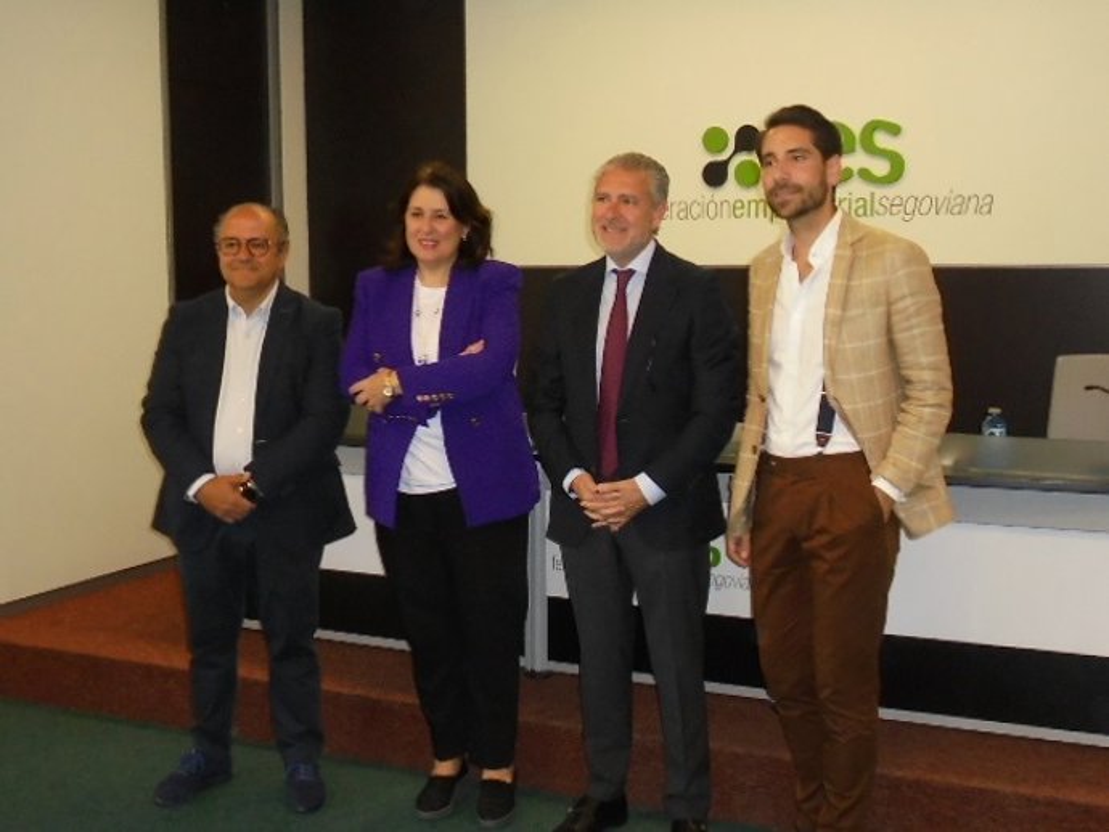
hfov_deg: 43.8
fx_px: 1378
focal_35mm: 43
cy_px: 416
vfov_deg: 33.6
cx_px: 554
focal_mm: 7.8
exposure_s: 1/50
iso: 800
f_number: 4.5
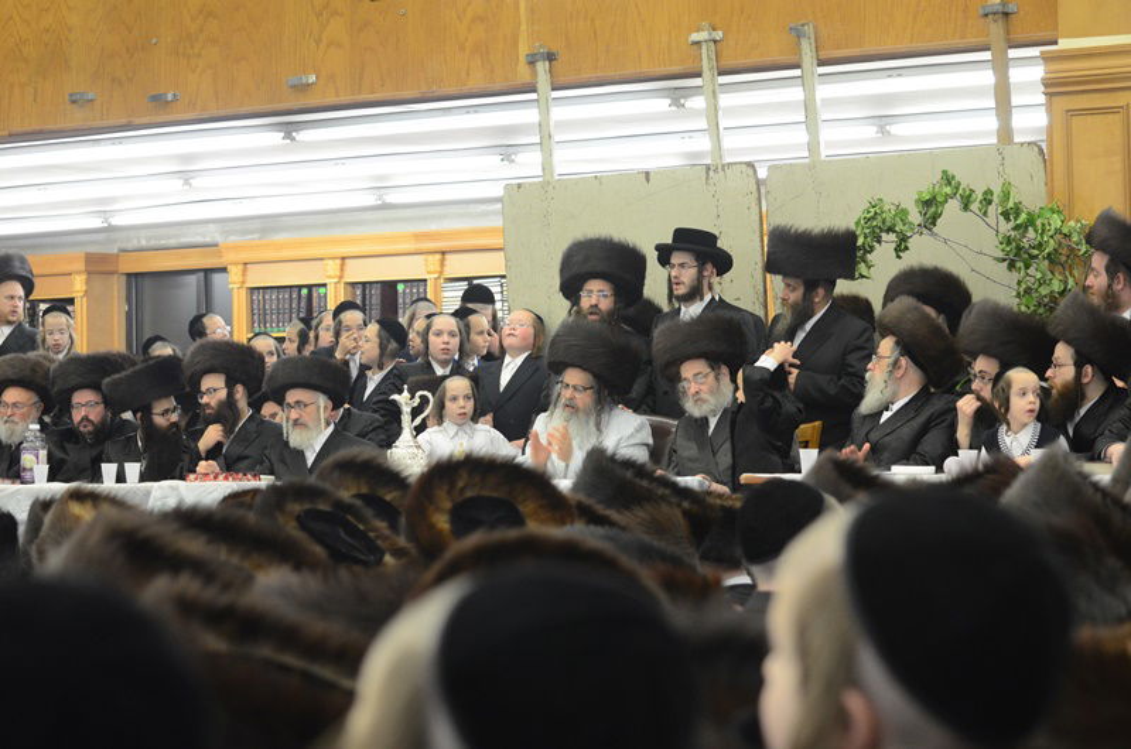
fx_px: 3292
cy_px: 374
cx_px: 566
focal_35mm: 105
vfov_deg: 13.0
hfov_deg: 19.5
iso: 1600
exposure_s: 1/60
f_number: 5.6
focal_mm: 70
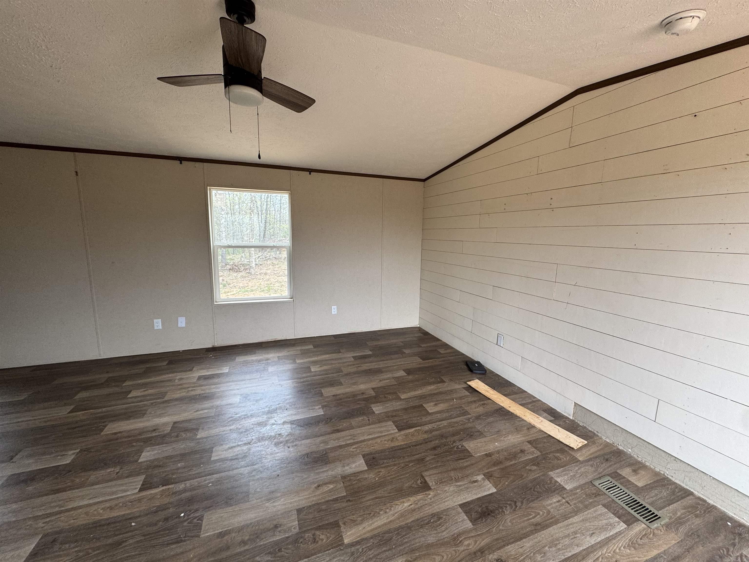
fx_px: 303
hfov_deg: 102.1
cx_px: 374
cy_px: 281
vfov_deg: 85.7
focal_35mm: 14
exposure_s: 1/99
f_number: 2.2
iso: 80
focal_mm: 2.22
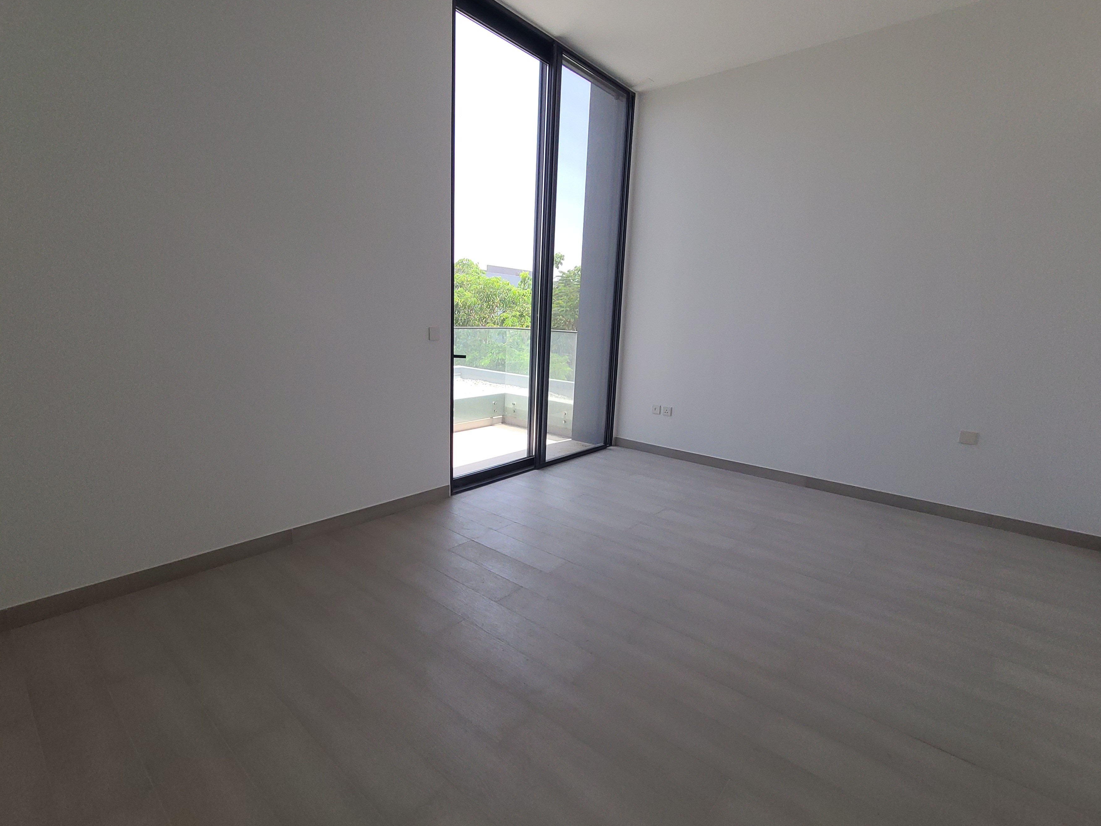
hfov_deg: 98.1
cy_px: 427
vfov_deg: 81.7
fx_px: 477
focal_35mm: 15
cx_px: 517
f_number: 2.2
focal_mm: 2.2
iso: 100
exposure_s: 1/120
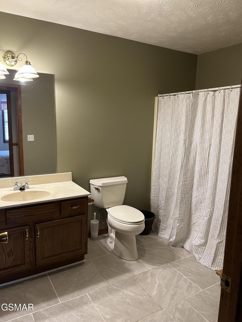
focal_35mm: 26
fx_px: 242
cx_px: 121
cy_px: 161
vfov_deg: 67.3
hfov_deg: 53.1
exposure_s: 1/60
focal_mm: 5.7
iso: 160
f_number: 1.5
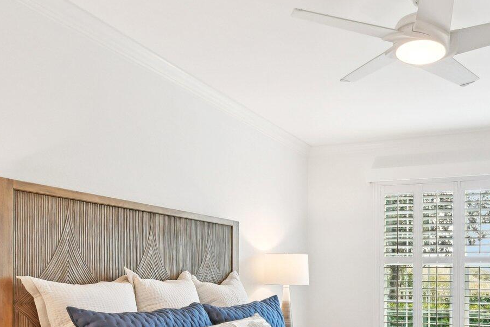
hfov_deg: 54.0
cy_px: 278
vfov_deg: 37.0
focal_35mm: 34
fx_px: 463
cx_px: 349
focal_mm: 10
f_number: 8
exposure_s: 1/15
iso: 400
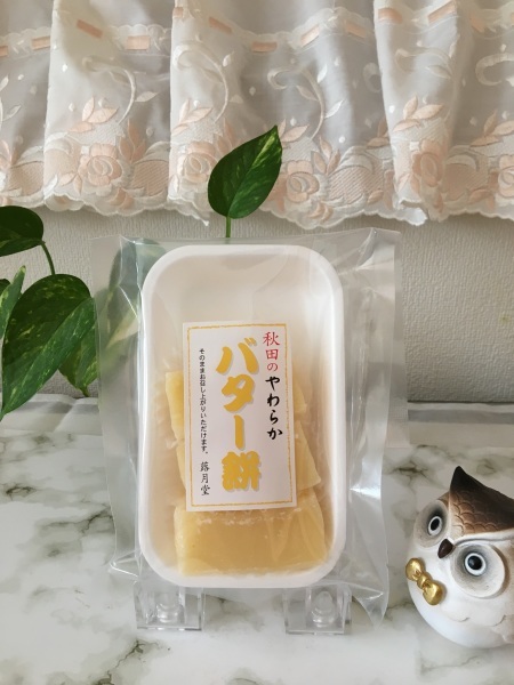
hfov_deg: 48.2
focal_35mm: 29
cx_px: 257
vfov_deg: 61.7
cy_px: 342
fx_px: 574
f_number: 2.2
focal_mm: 4.15
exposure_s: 1/30
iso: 64
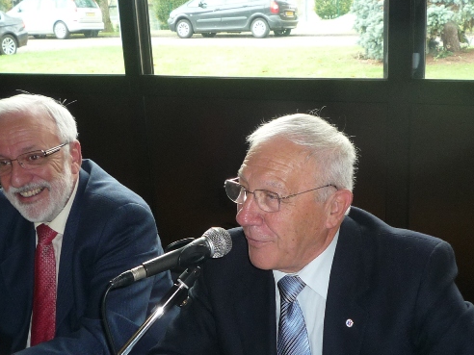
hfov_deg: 36.8
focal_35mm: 52
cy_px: 249
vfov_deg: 27.8
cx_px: 224
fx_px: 712
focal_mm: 4.4
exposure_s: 1/30
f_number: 2.8
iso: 100
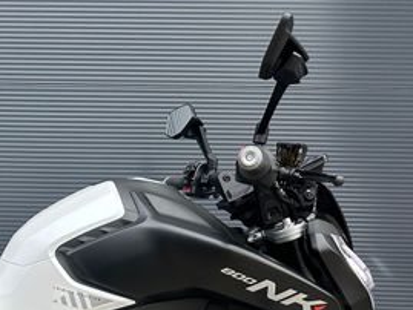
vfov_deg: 23.6
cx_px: 25
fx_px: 680
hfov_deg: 31.8
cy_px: 364
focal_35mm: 57
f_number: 1.78
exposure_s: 1/111
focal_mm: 6.86
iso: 250
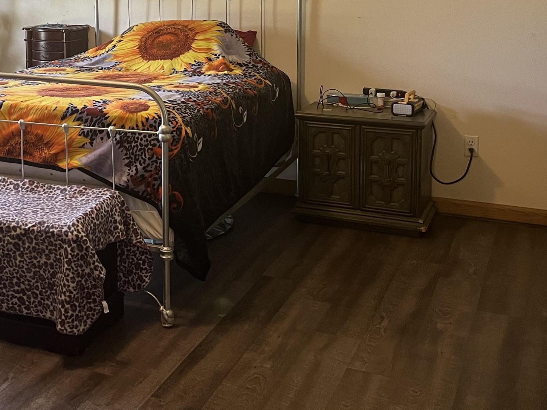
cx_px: 87
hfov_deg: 33.6
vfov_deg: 25.6
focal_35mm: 55
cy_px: 33
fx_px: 869
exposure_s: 1/60
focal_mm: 5.7
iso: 200
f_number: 1.5
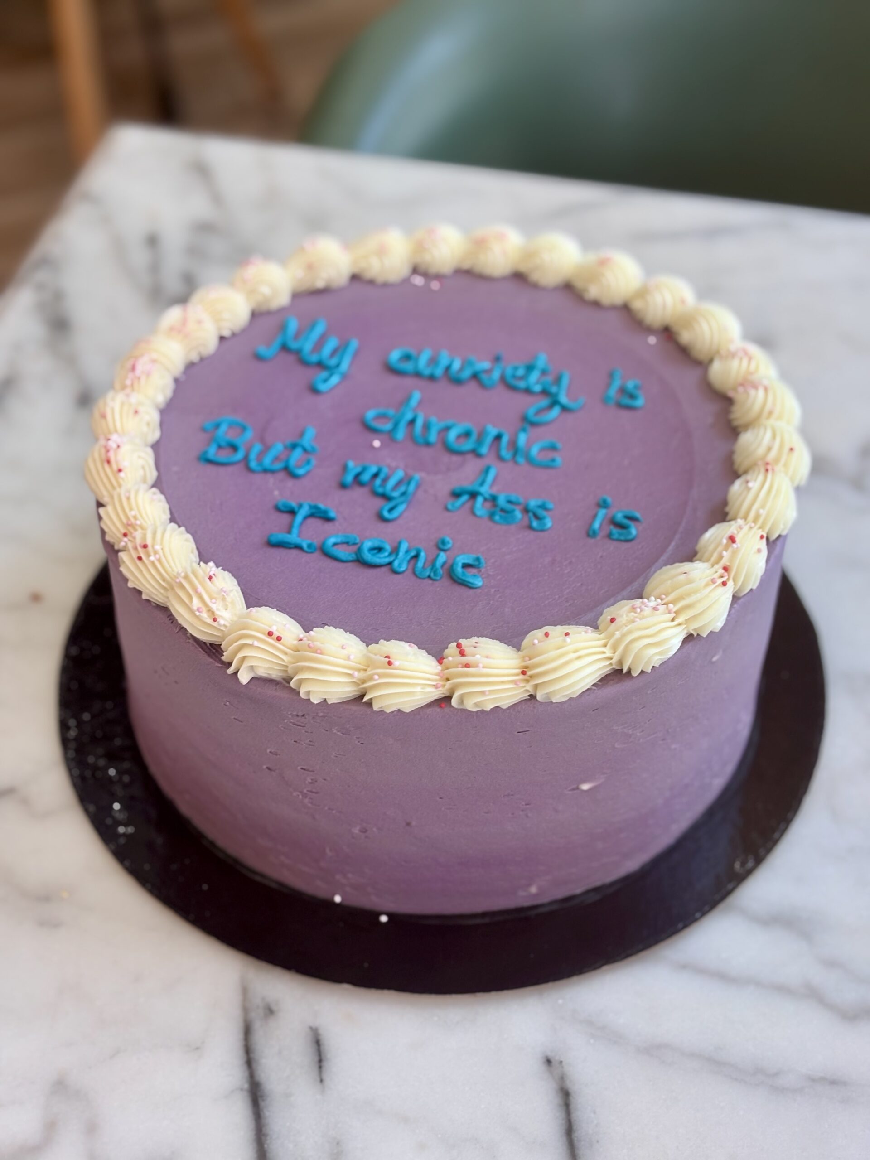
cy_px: 580
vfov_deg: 36.8
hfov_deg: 28.0
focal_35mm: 52
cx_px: 435
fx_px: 1743
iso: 40
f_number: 1.6
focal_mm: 5.96
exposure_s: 1/50
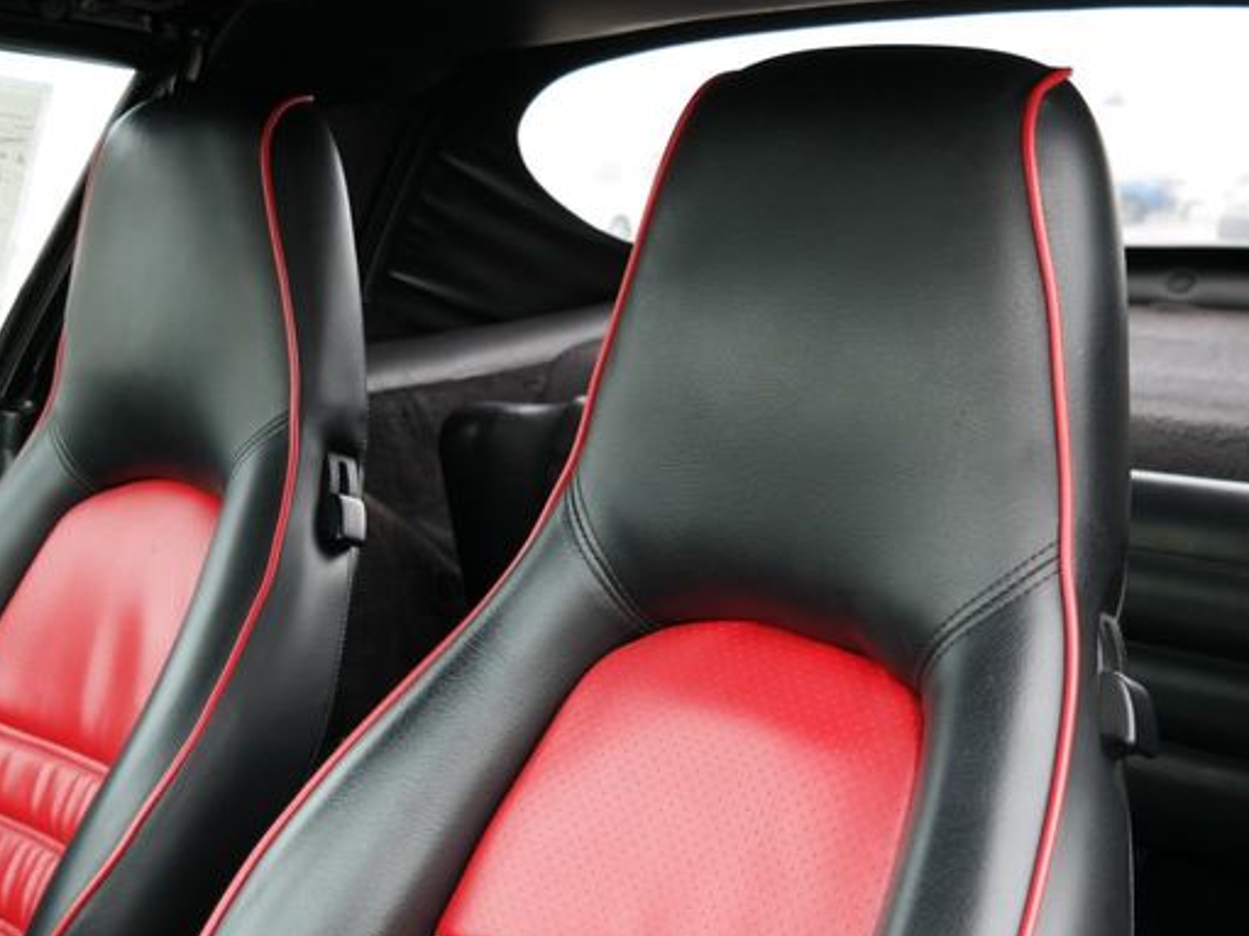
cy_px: 492
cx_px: 562
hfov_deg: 36.1
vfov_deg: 27.5
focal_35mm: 53
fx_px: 1912
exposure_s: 1/50
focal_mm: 29
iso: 200
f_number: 4
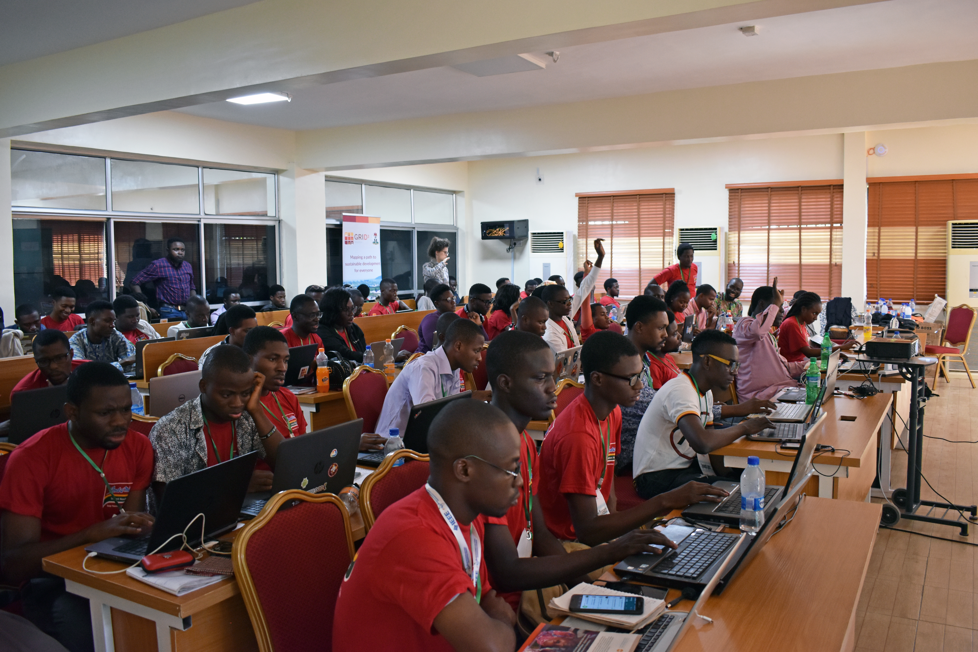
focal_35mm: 30
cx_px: 489
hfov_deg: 61.9
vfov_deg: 43.6
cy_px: 326
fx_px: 815
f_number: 3.5
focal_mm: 20
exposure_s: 1/60
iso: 900
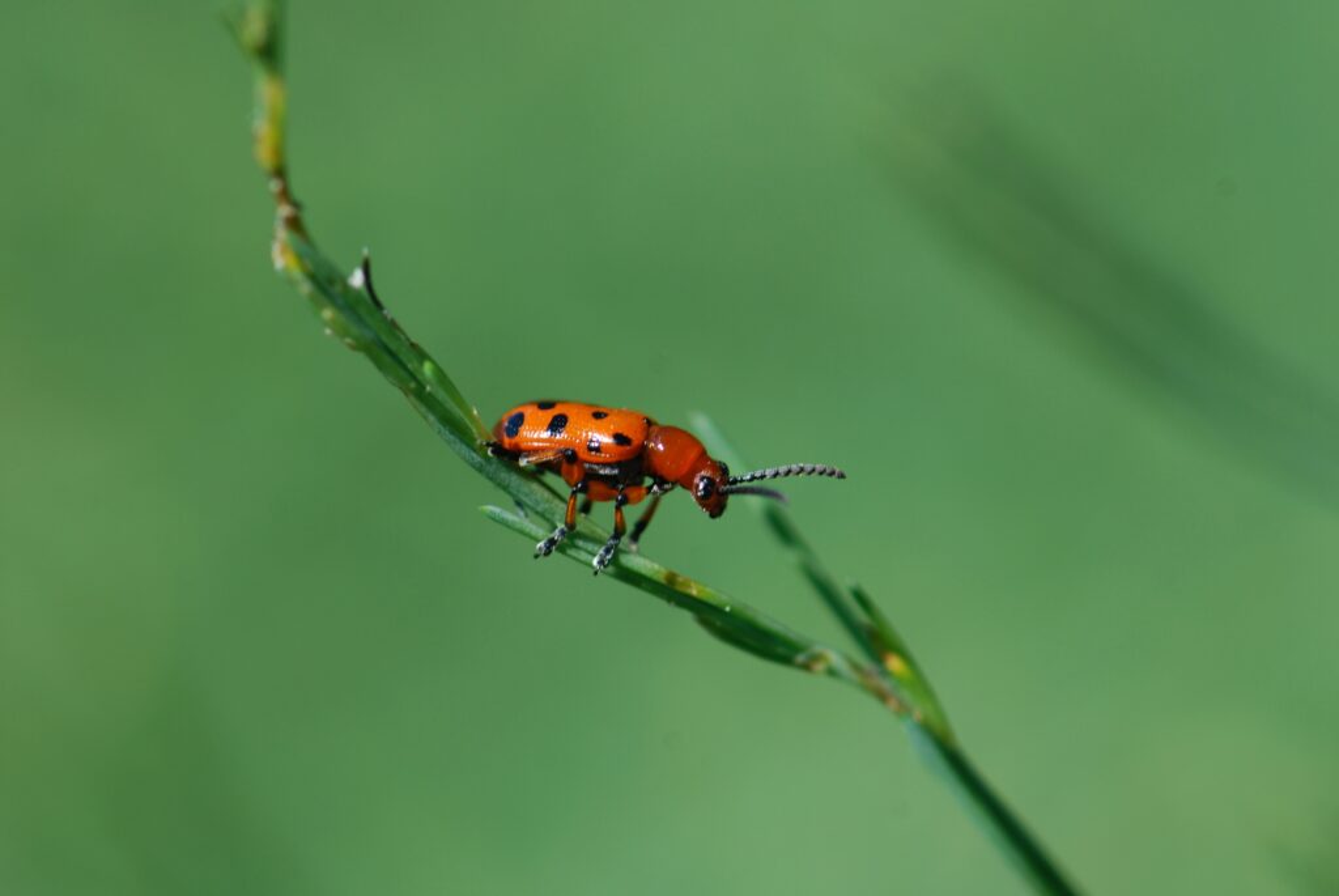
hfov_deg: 13.0
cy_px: 448
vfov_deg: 8.7
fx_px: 5864
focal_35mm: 158
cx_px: 670
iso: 100
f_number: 8
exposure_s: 1/200
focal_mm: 105
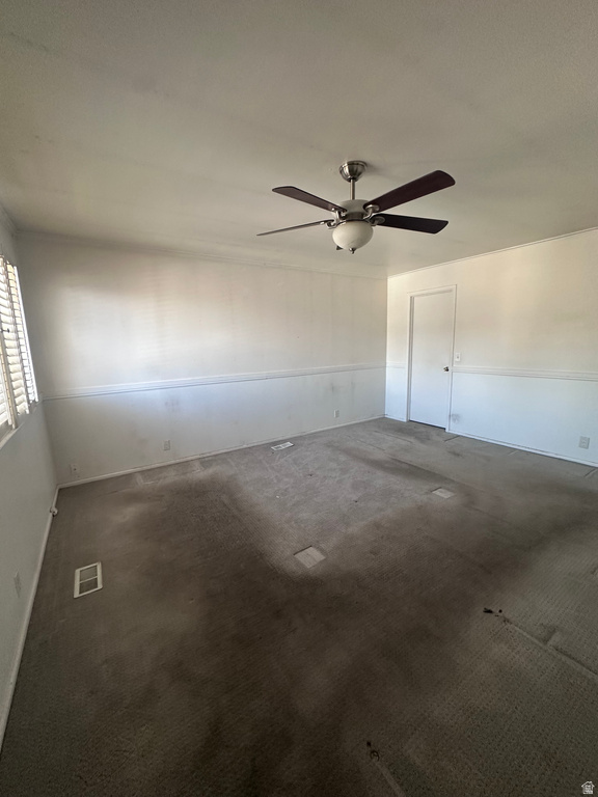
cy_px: 398
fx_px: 322
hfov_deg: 85.7
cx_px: 299
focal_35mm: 14
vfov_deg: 102.1
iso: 200
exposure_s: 1/60
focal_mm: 2.22
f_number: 2.2
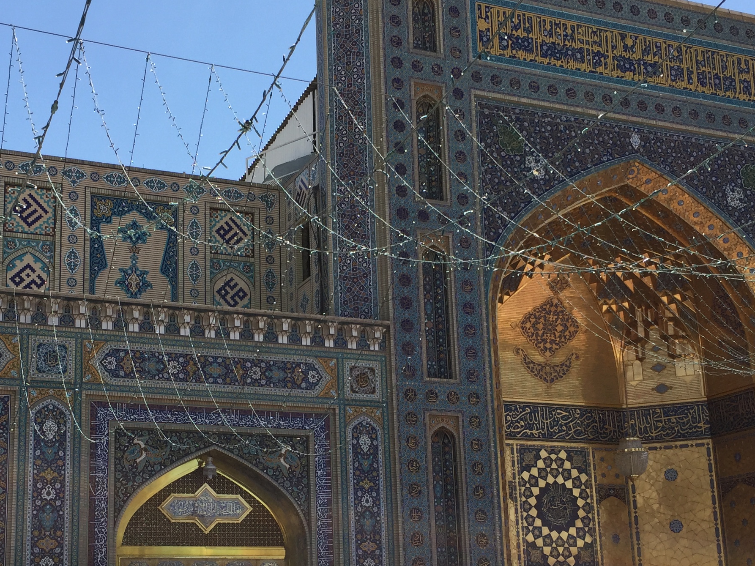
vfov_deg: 27.3
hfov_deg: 36.1
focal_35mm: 53
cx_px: 322
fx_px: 1156
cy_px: 403
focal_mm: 4.15
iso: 32
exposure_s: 1/1582
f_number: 2.2
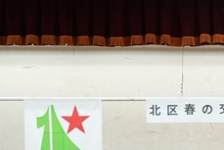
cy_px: 215
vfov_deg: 6.1
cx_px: 253
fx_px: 1388
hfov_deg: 9.1
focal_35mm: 223
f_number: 4
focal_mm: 49
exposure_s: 1/400
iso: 2500
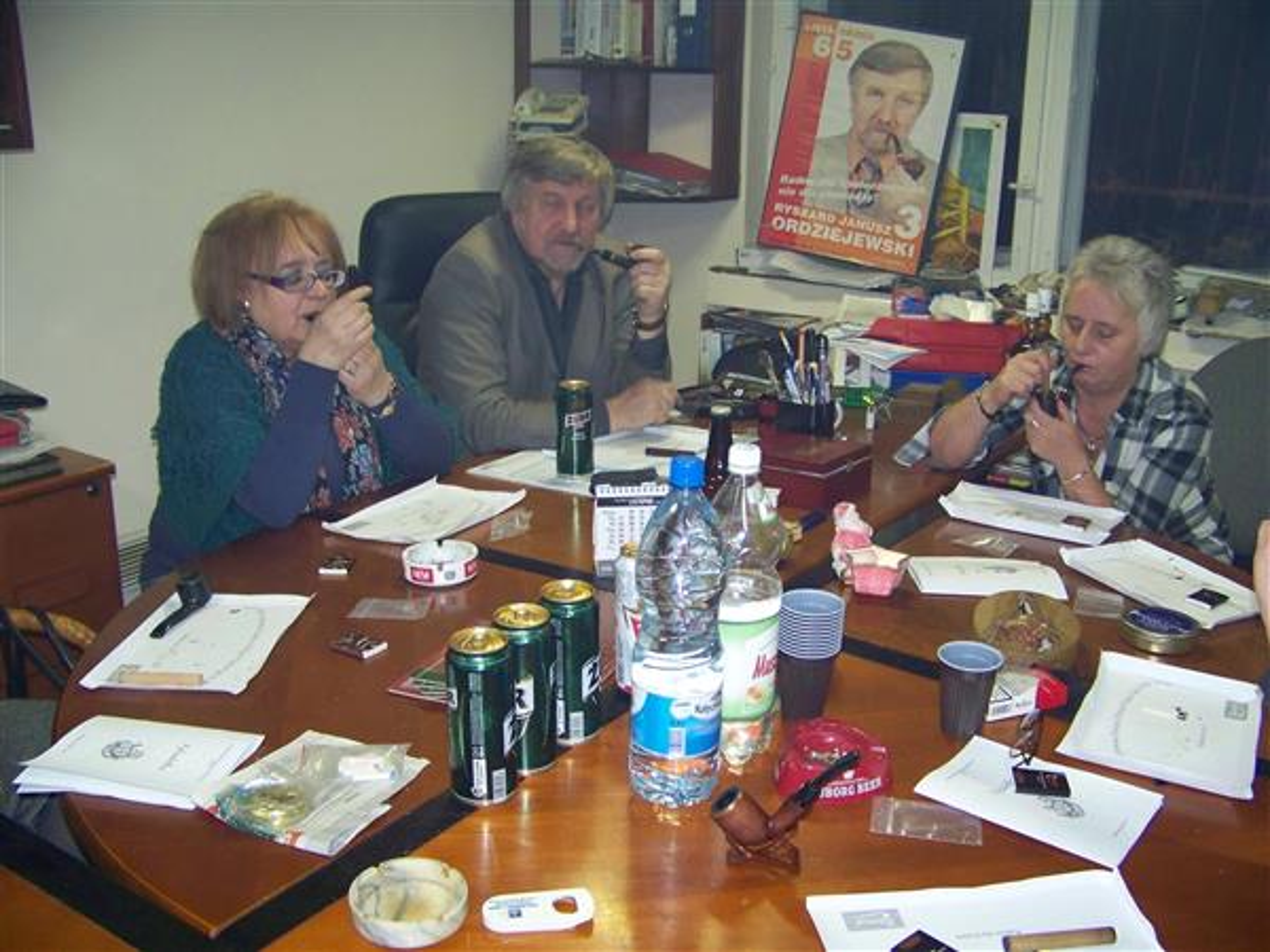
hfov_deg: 51.4
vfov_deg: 39.7
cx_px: 635
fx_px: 1321
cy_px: 476
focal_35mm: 36
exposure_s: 1/30
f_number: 2.8
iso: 200
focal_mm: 5.85
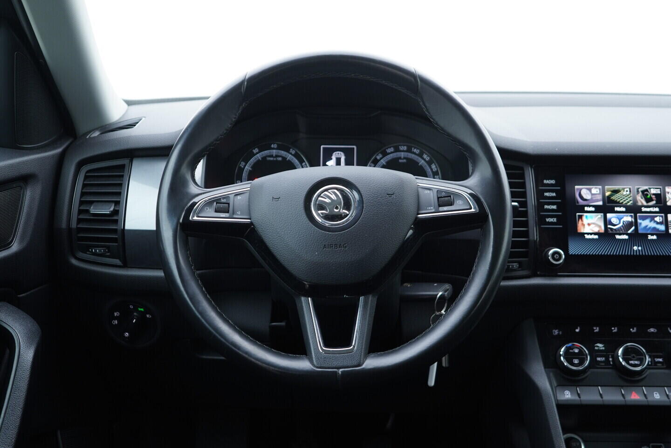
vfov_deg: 36.9
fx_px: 671
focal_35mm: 36
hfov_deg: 53.1
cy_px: 224
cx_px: 336
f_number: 2.8
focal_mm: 24
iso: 250
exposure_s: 1/40
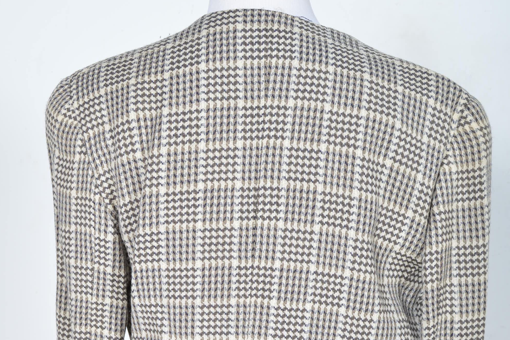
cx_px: 252
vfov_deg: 21.3
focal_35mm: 62
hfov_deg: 32.5
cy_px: 329
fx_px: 875
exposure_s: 1/200
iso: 100
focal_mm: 27
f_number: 8
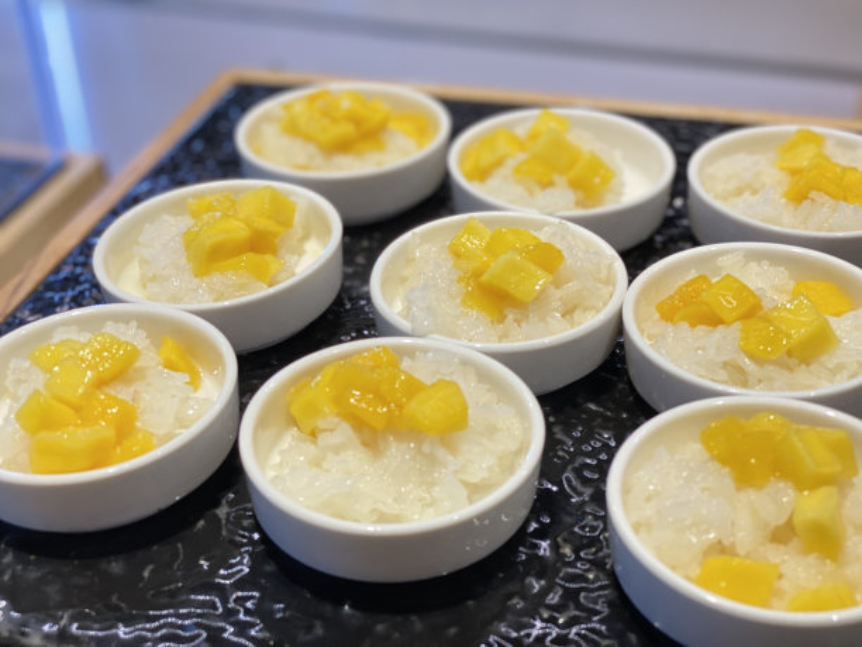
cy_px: 324
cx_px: 431
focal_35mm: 52
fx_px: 1295
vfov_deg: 28.0
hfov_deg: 36.8
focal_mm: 6
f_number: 2
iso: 125
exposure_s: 1/100
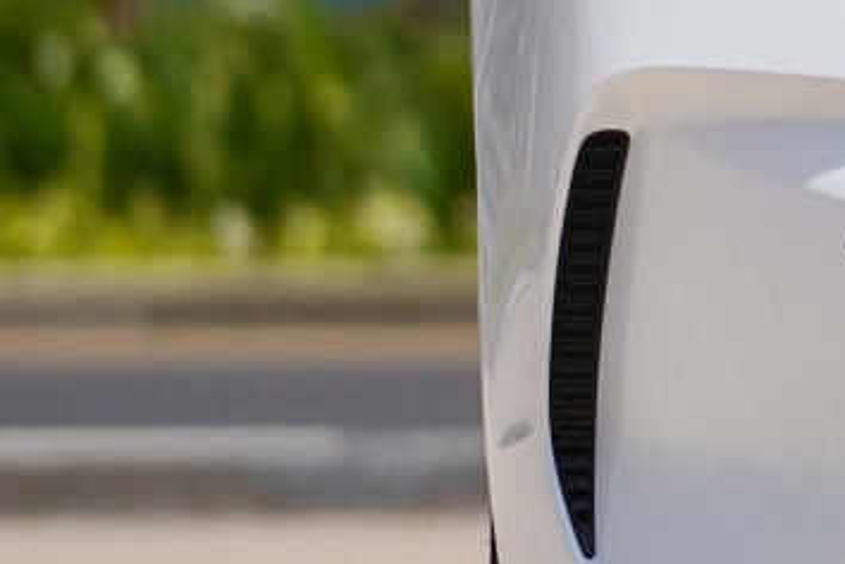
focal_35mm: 1239
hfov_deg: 1.7
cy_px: -347
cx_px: 2120
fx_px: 29080
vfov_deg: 1.1
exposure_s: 1/1250
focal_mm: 183
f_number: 4
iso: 80
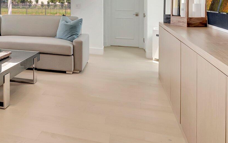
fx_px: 236
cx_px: 25
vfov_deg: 31.3
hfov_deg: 46.7
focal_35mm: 38
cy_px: 2
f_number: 8
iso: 640
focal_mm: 10
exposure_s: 1/50
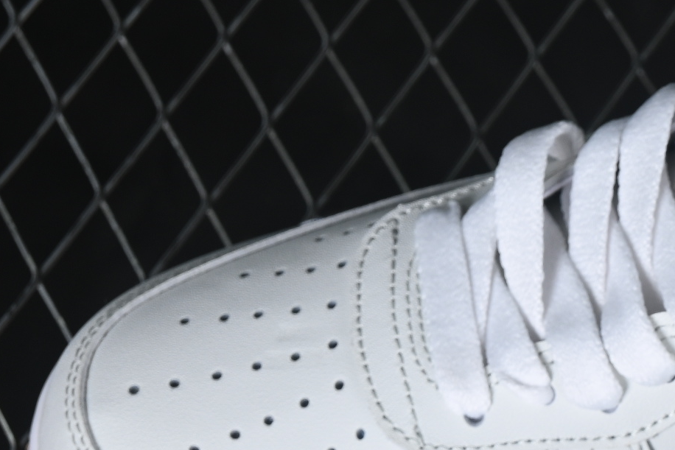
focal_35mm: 228
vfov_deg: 6.0
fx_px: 4275
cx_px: 840
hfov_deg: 8.9
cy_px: 574
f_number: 7.1
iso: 160
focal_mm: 50
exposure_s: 1/80
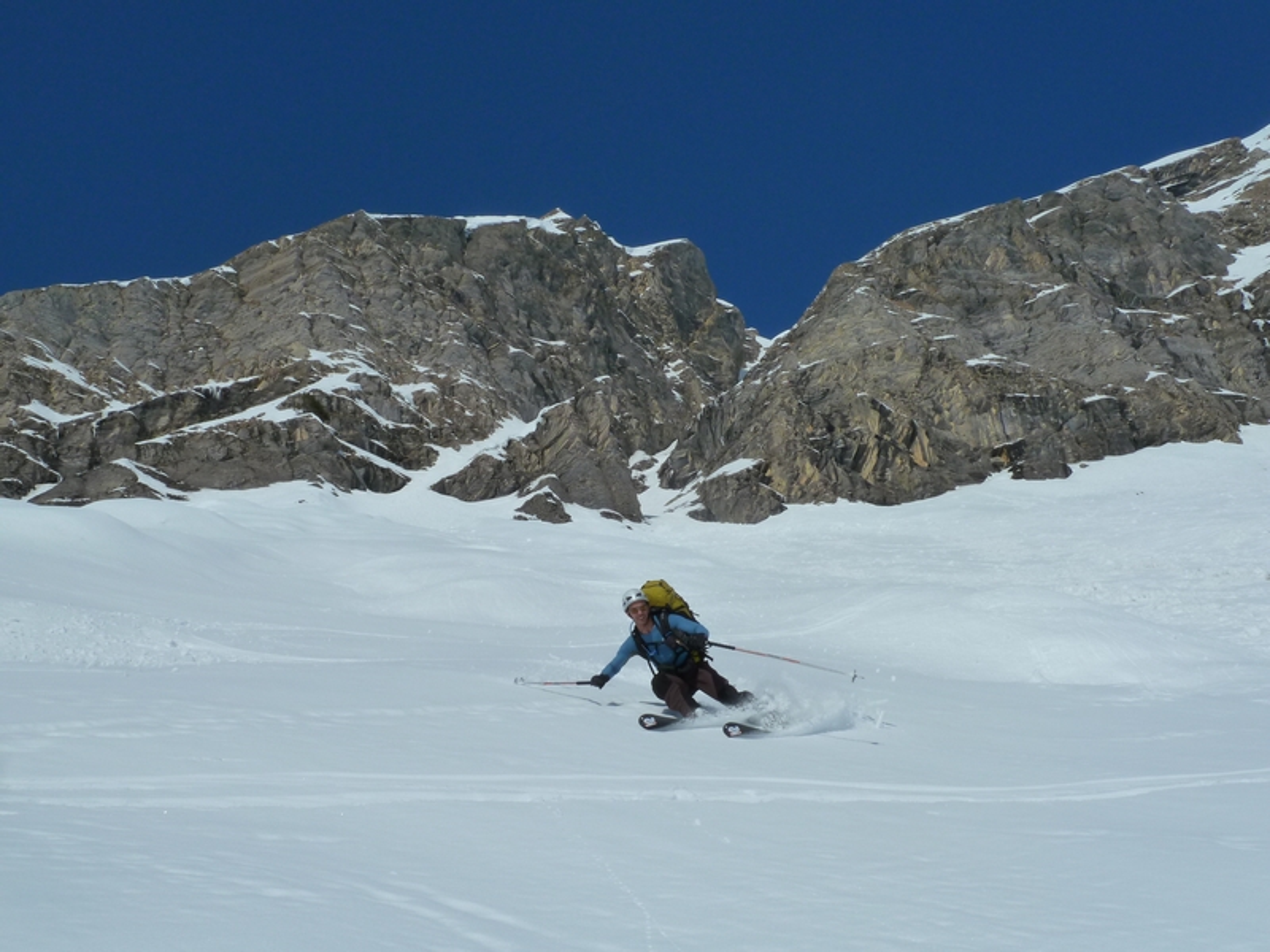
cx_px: 635
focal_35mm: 42
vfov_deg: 34.3
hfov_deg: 44.8
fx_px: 1541
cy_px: 476
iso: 125
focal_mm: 6.9
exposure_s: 1/1300
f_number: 6.3
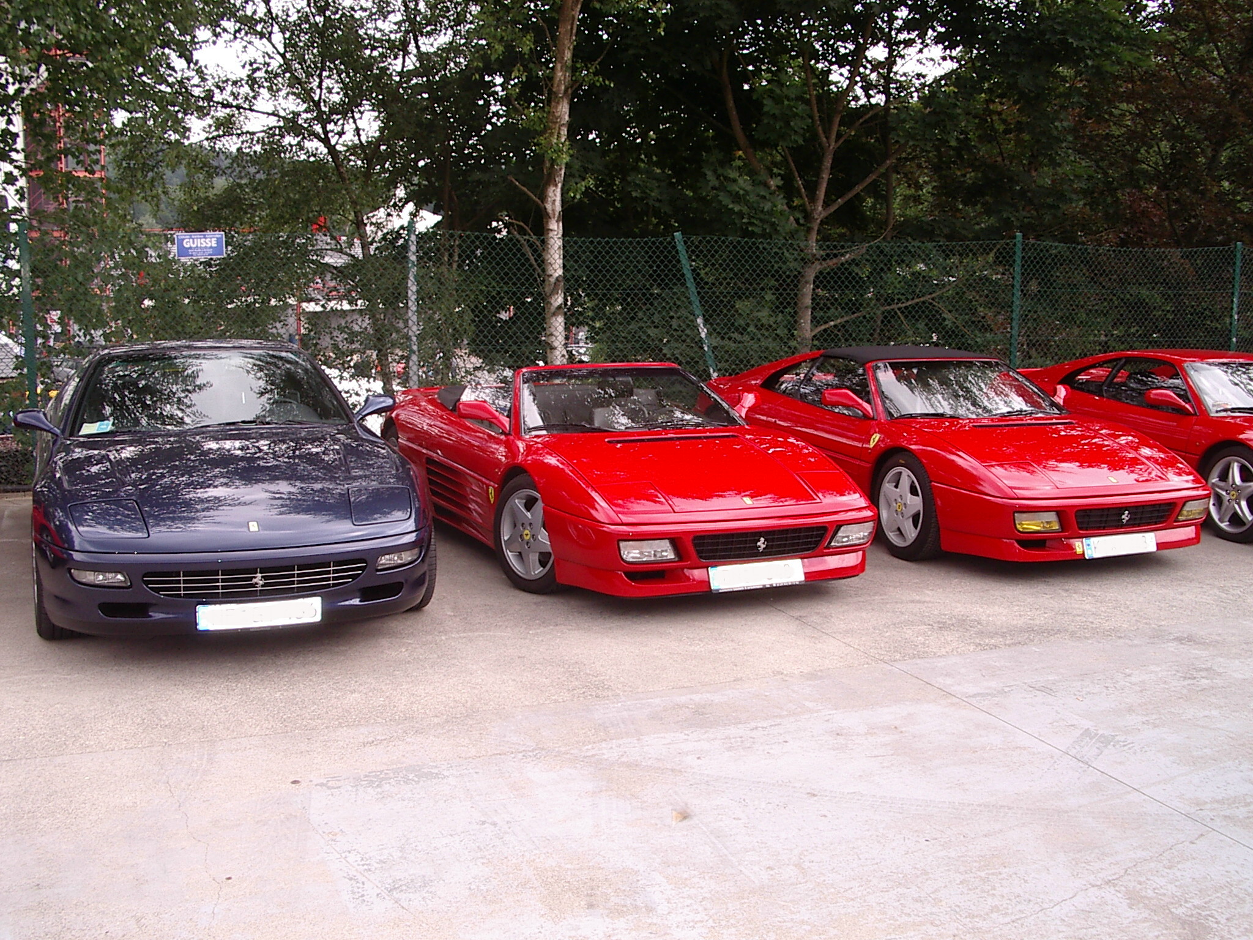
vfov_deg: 37.7
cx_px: 626
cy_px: 470
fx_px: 1375
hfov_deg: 49.0
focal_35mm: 38
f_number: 4.8
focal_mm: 5.8
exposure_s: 1/125
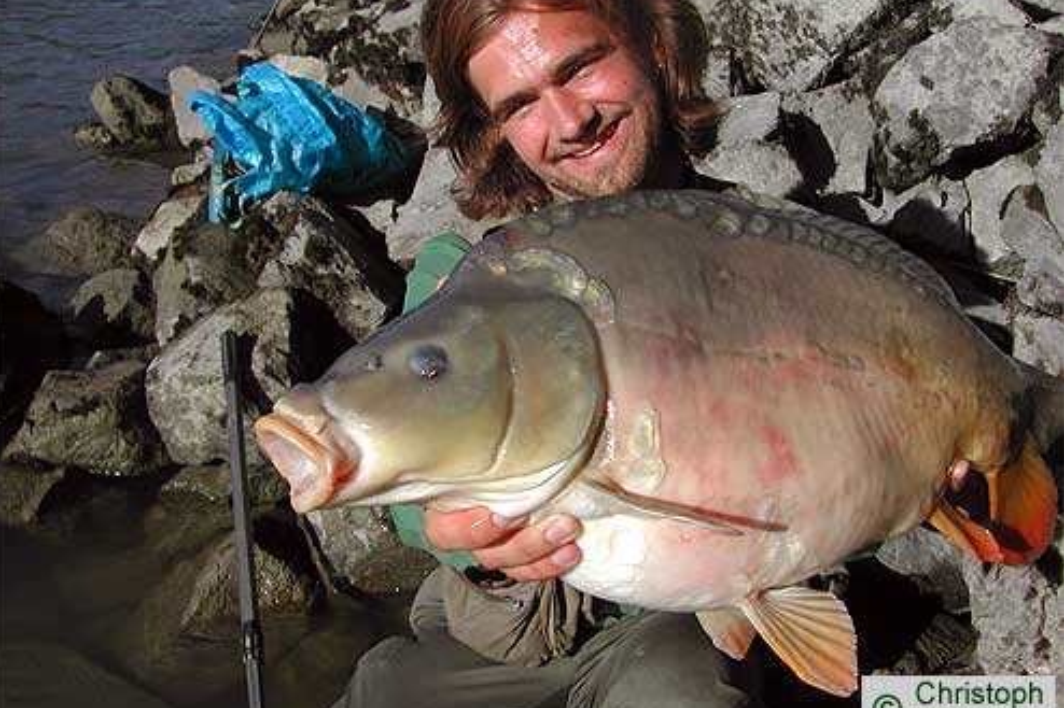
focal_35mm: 40
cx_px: 528
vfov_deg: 33.4
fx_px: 1182
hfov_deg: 48.5
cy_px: 348
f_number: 7.6
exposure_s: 1/324
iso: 100
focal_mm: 8
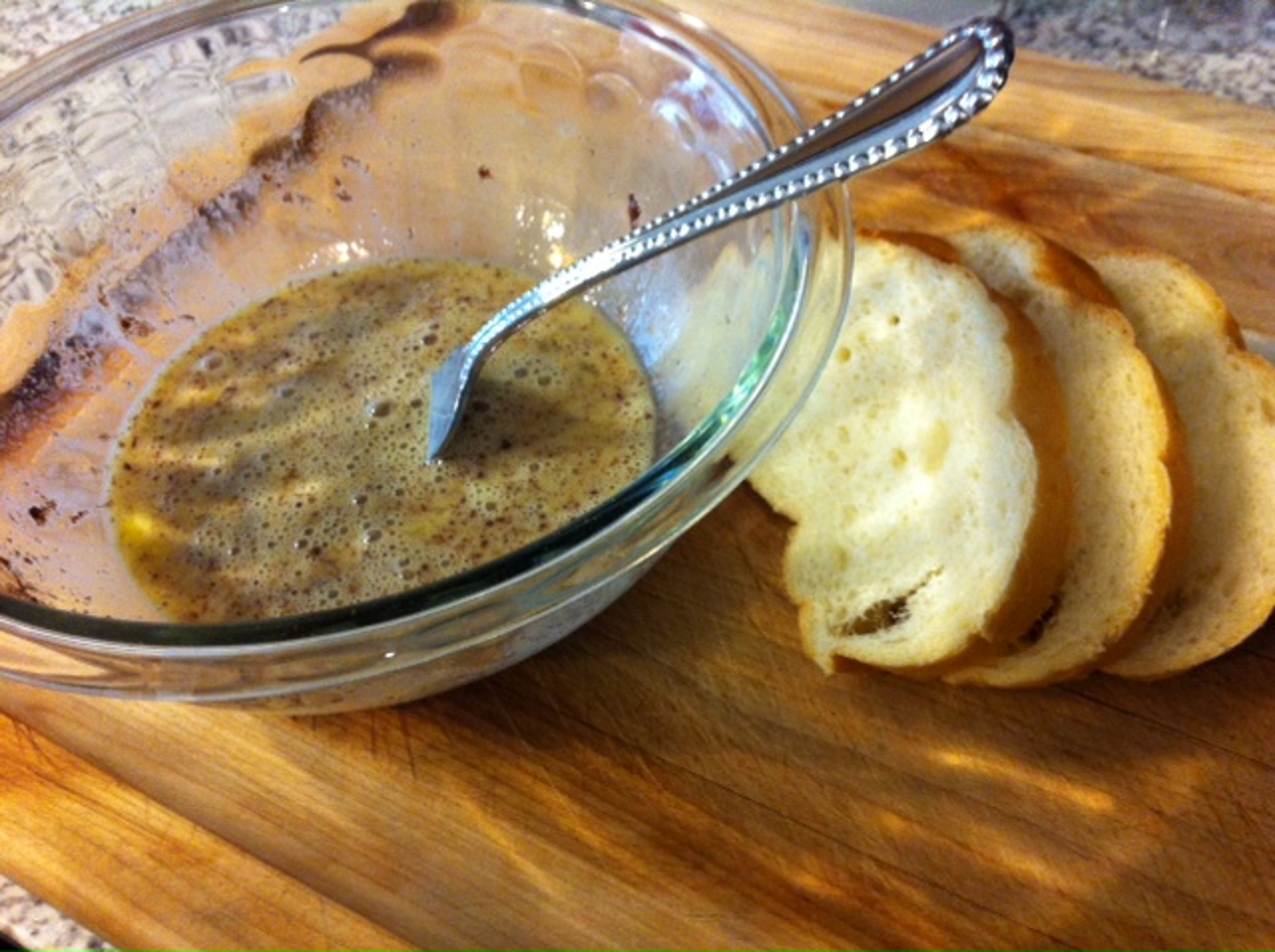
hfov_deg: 52.7
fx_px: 1287
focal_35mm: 35
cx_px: 638
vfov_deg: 40.6
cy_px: 476
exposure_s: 1/15
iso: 200
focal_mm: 3.85
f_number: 2.8
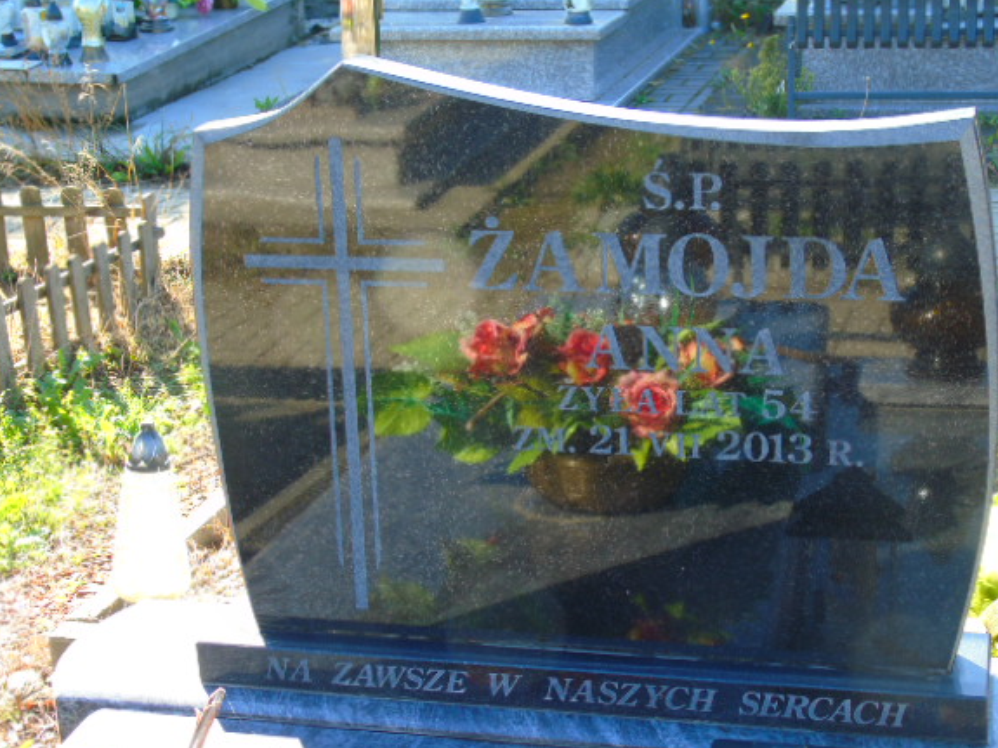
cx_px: 531
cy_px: 397
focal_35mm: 69
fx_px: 1989
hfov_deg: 28.2
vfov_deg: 21.3
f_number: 4.5
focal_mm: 11
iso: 80
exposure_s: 1/60
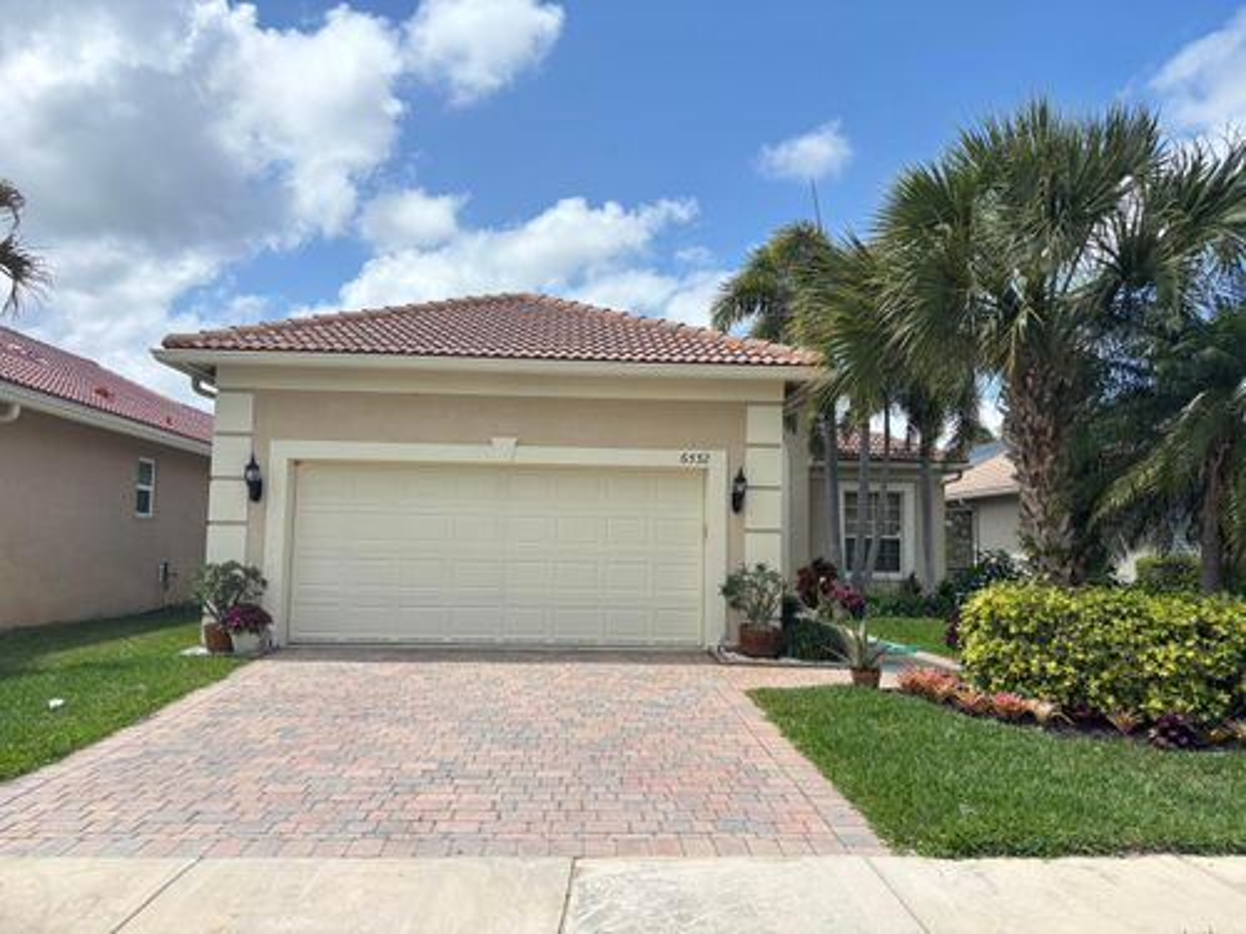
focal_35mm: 26
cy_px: 467
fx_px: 936
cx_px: 623
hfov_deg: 67.3
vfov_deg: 53.1
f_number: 1.6
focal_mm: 5.96
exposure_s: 1/2151
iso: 50
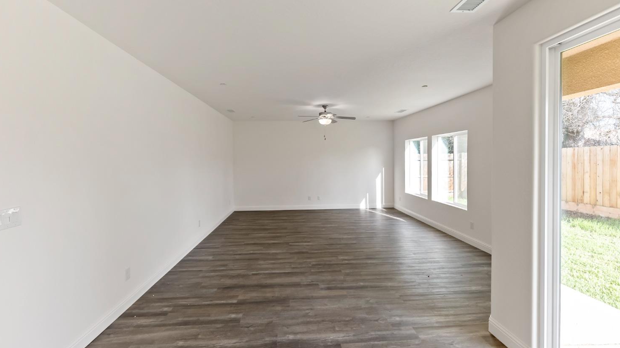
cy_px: 163
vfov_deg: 70.4
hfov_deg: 103.0
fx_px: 247
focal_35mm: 15
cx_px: 306
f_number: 4
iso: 250
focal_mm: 14
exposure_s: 1/160
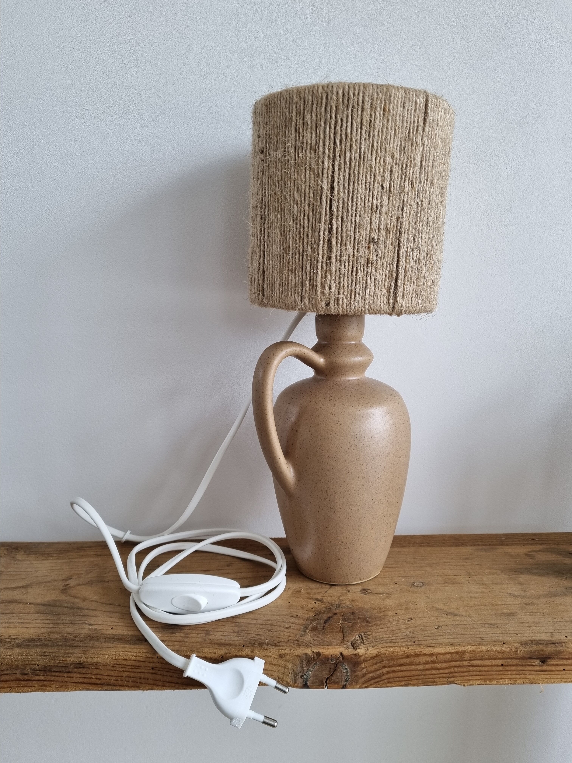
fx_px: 573
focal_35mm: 26
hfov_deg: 53.1
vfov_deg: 67.3
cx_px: 286
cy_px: 382
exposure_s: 1/100
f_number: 1.8
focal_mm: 5.4
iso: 64
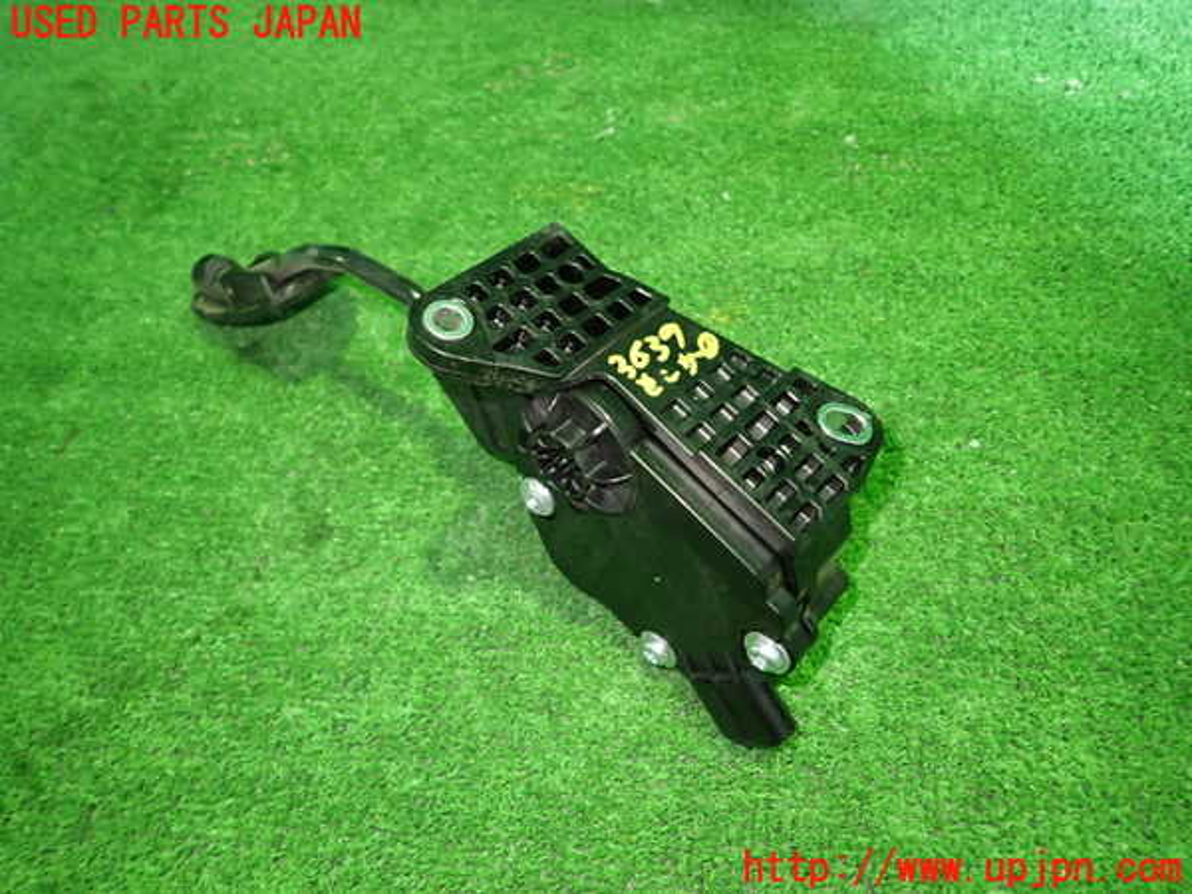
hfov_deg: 69.4
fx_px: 861
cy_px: 447
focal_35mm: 25
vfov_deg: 54.9
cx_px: 596
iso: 500
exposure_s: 1/30
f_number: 2
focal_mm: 4.5
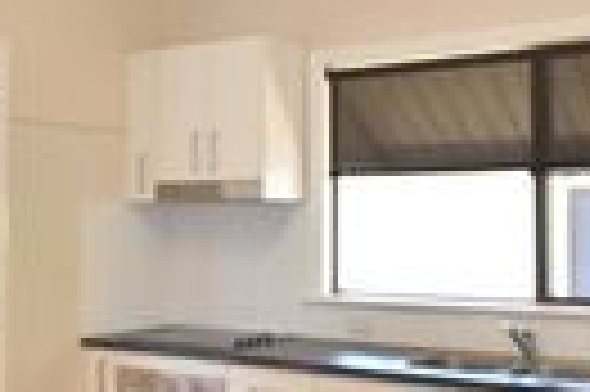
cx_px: 270
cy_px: 178
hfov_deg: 36.9
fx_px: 884
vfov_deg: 25.0
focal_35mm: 54
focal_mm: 10
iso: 800
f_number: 4.5
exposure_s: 1/80
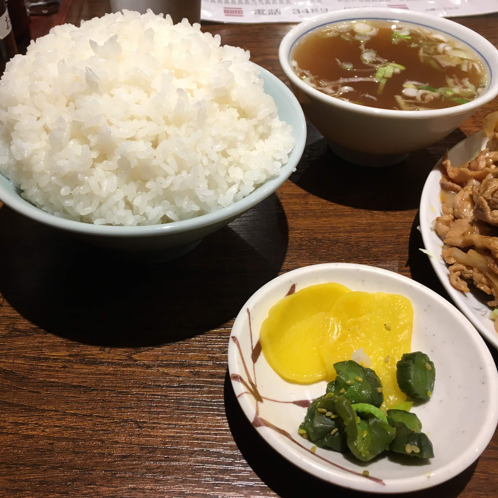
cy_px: 246
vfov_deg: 47.2
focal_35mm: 35
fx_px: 570
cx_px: 200
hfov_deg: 47.0
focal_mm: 4.15
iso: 50
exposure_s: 1/30
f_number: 2.2
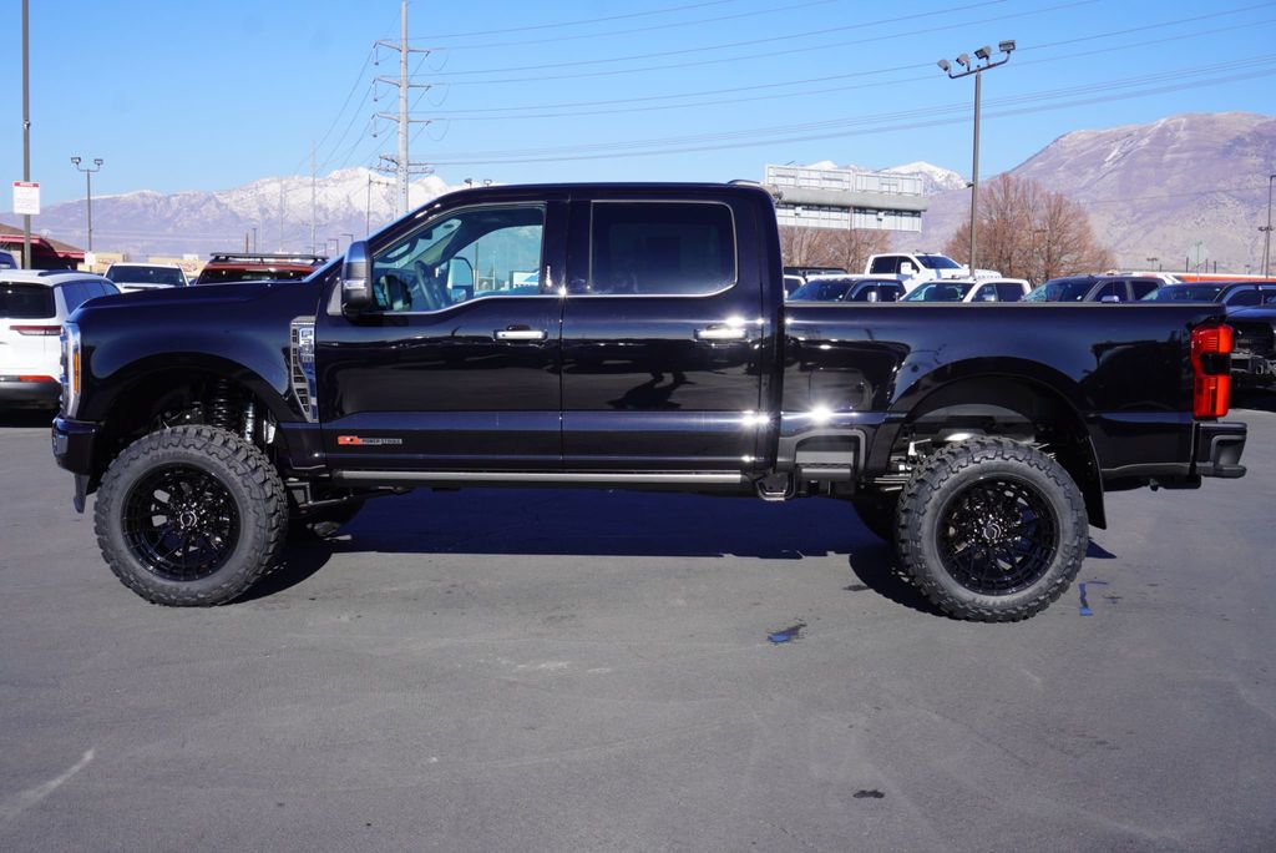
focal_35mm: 36
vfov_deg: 36.9
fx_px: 1277
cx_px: 638
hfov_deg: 53.1
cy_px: 426
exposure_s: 1/125
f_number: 10
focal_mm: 24
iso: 100
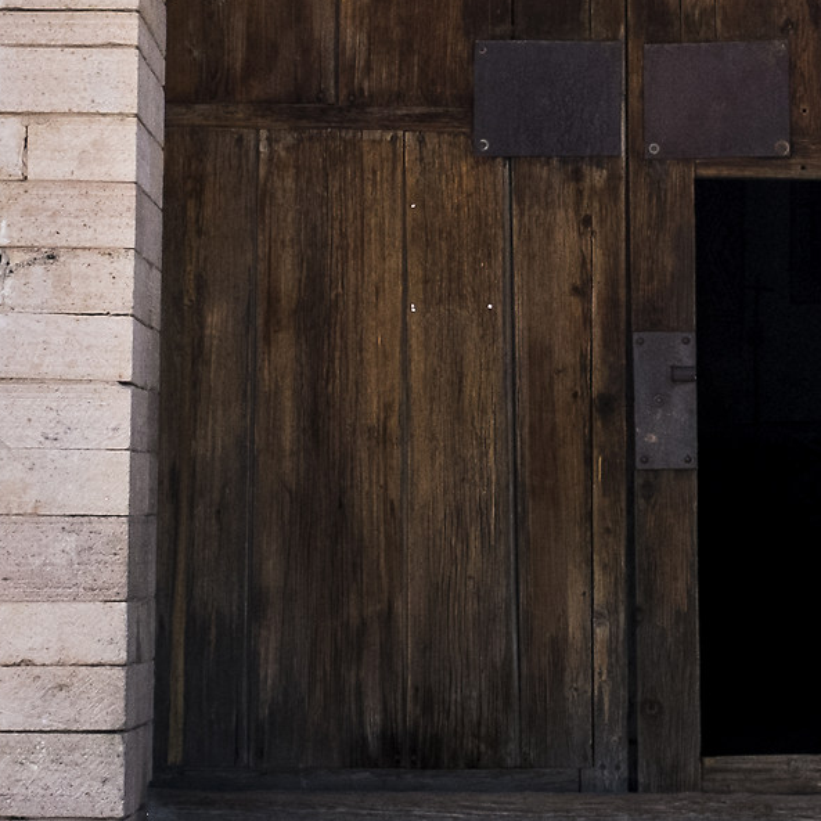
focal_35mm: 148
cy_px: 249
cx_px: 732
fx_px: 3971
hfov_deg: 11.7
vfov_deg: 11.8
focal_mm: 28.9
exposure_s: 1/500
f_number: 8
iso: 1000
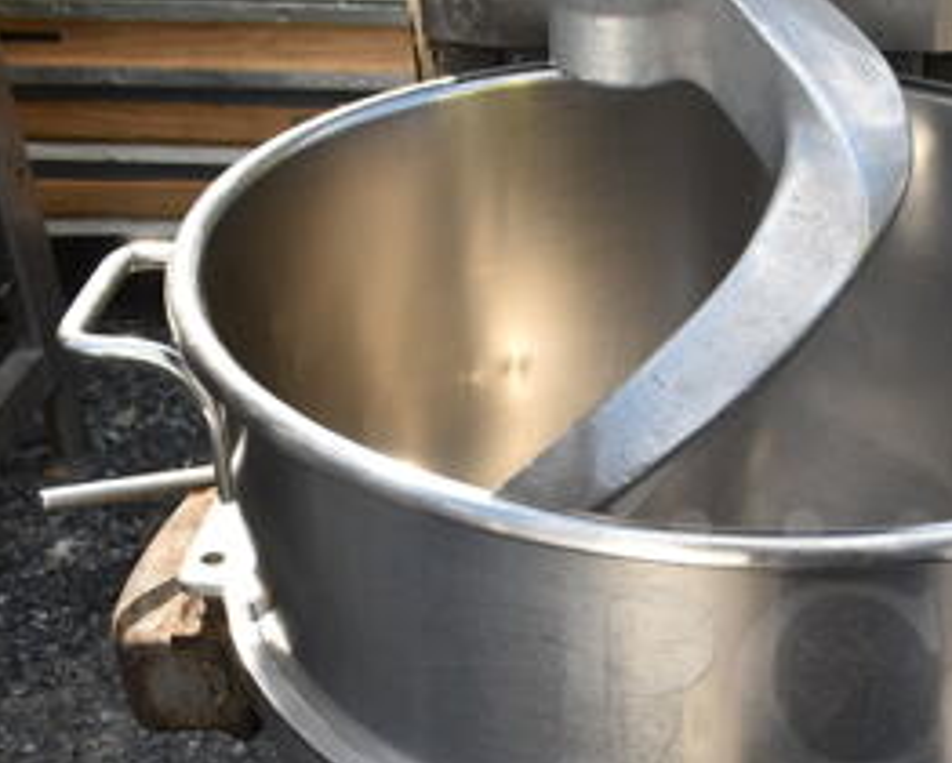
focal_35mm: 59
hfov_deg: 30.9
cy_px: 676
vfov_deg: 25.1
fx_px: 1664
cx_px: 803
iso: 100
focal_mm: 18
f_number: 6.3
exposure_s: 1/160
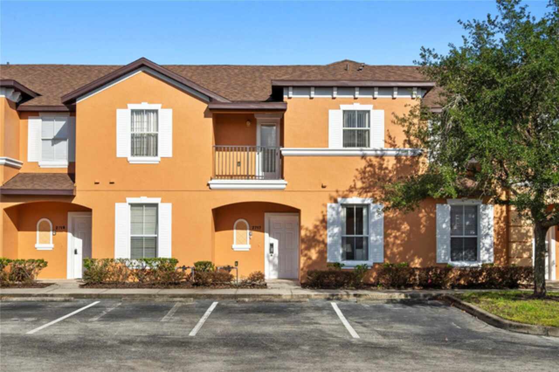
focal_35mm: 46
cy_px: 186
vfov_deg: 29.2
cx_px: 280
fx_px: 714
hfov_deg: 42.8
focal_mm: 31
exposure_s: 1/160
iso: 320
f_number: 8
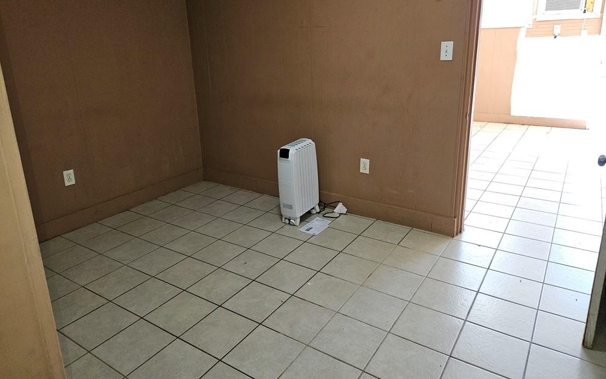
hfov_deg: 72.6
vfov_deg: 49.0
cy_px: 157
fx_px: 413
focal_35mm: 25
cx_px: 298
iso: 100
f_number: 1.8
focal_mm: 5.4
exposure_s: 1/30
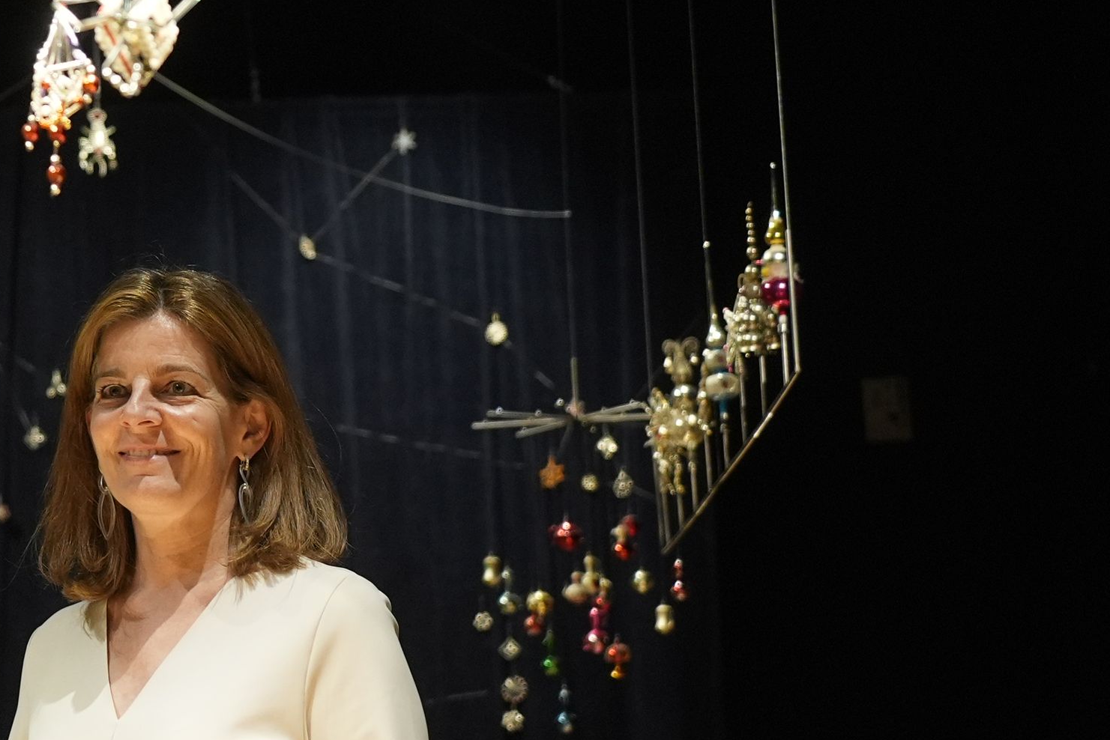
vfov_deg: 12.7
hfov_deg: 18.2
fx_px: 3330
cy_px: 189
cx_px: -131
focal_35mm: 108
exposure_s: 1/60
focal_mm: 40
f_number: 3.2
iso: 2500
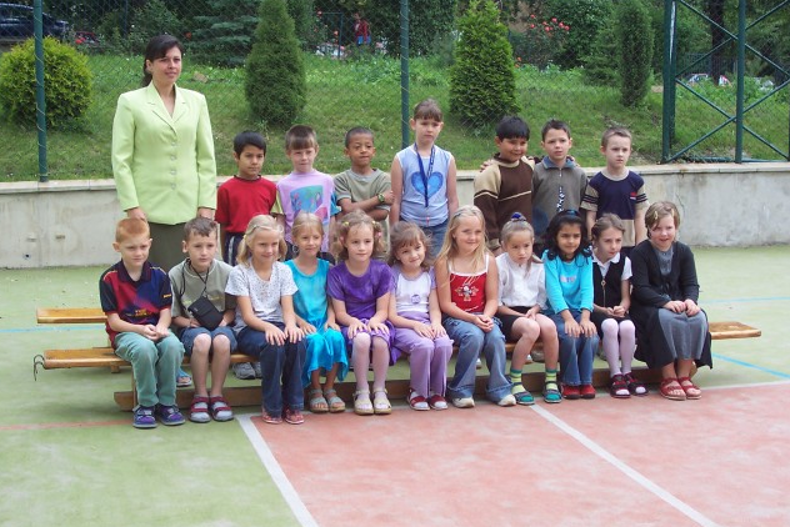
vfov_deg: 22.6
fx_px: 1317
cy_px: 232
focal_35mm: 60
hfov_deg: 33.4
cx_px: 391
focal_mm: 8.6
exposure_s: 1/180
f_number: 3.4
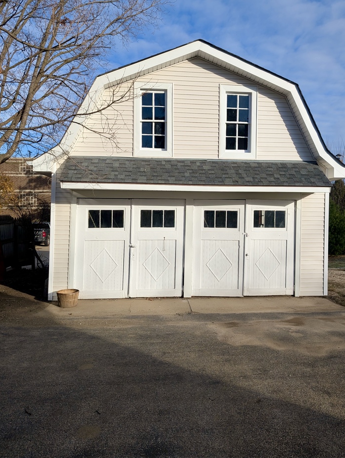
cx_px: 189
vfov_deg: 63.2
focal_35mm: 28
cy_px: 200
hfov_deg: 49.8
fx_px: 371
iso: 27
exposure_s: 1/1185
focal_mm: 6.9
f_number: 1.68
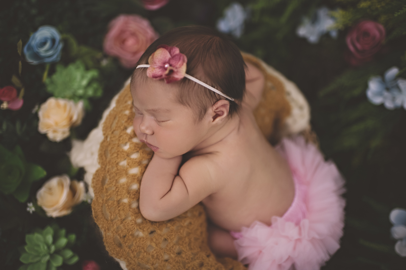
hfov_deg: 54.5
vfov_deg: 37.8
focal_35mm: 35
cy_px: 135
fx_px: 394
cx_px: 203
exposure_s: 1/160
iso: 200
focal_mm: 35
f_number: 1.6
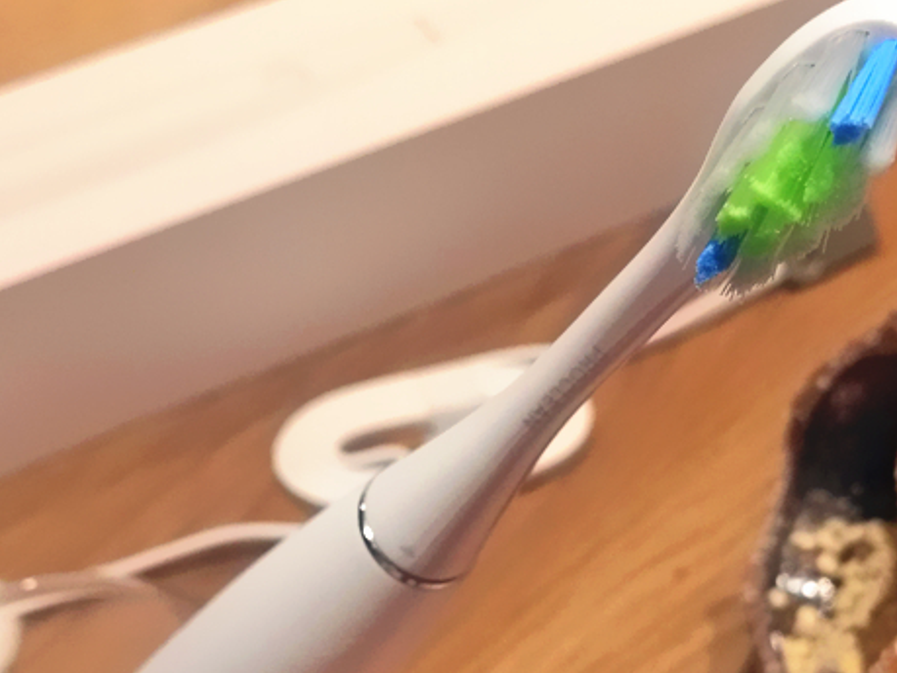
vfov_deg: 21.9
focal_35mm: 67
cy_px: 436
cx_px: 514
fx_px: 1736
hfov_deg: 28.9
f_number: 2
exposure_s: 1/33.3
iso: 320
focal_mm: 4.04
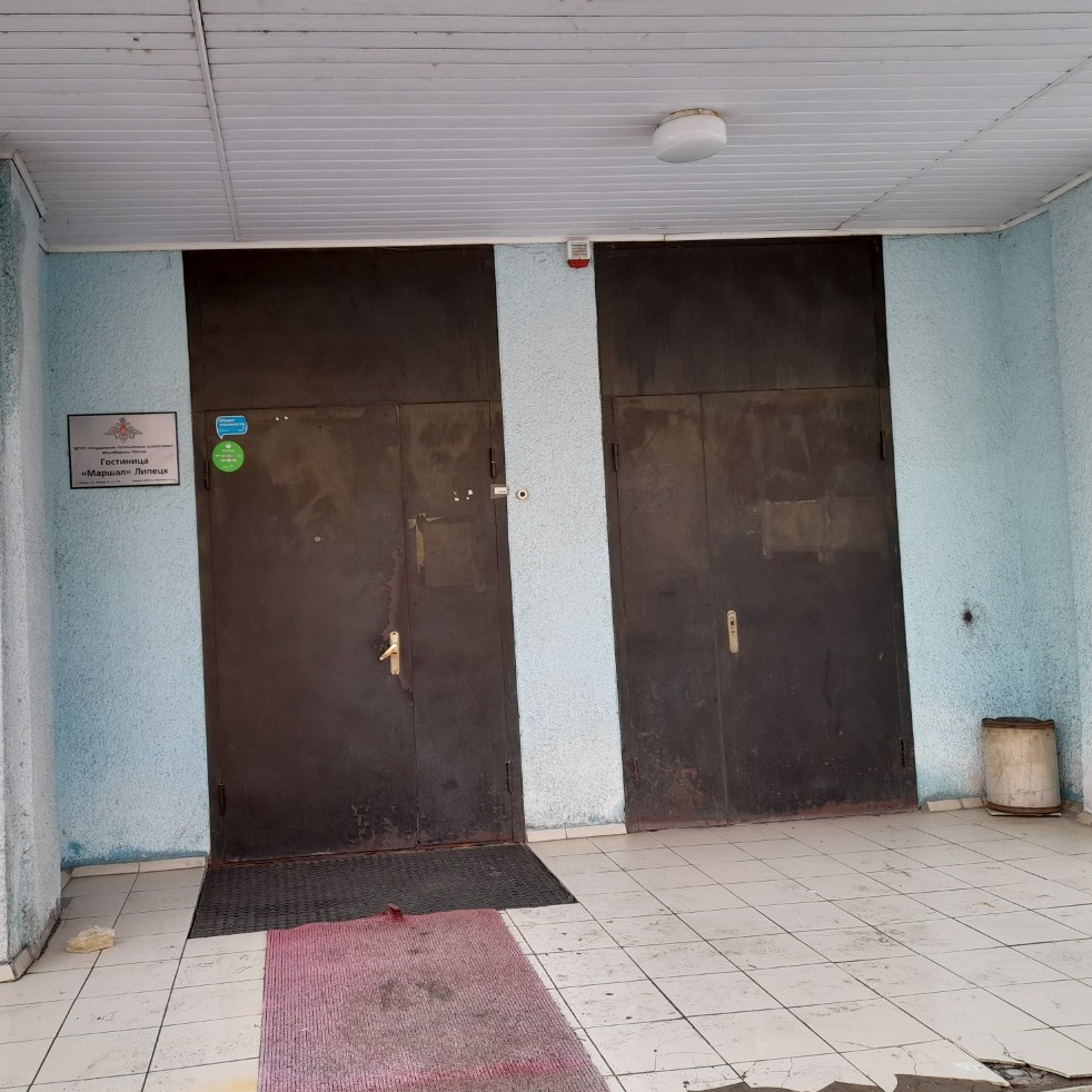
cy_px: 543
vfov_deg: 54.0
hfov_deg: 53.4
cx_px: 408
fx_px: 1071
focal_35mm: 30
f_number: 2
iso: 32
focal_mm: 4.6
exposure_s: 1/120
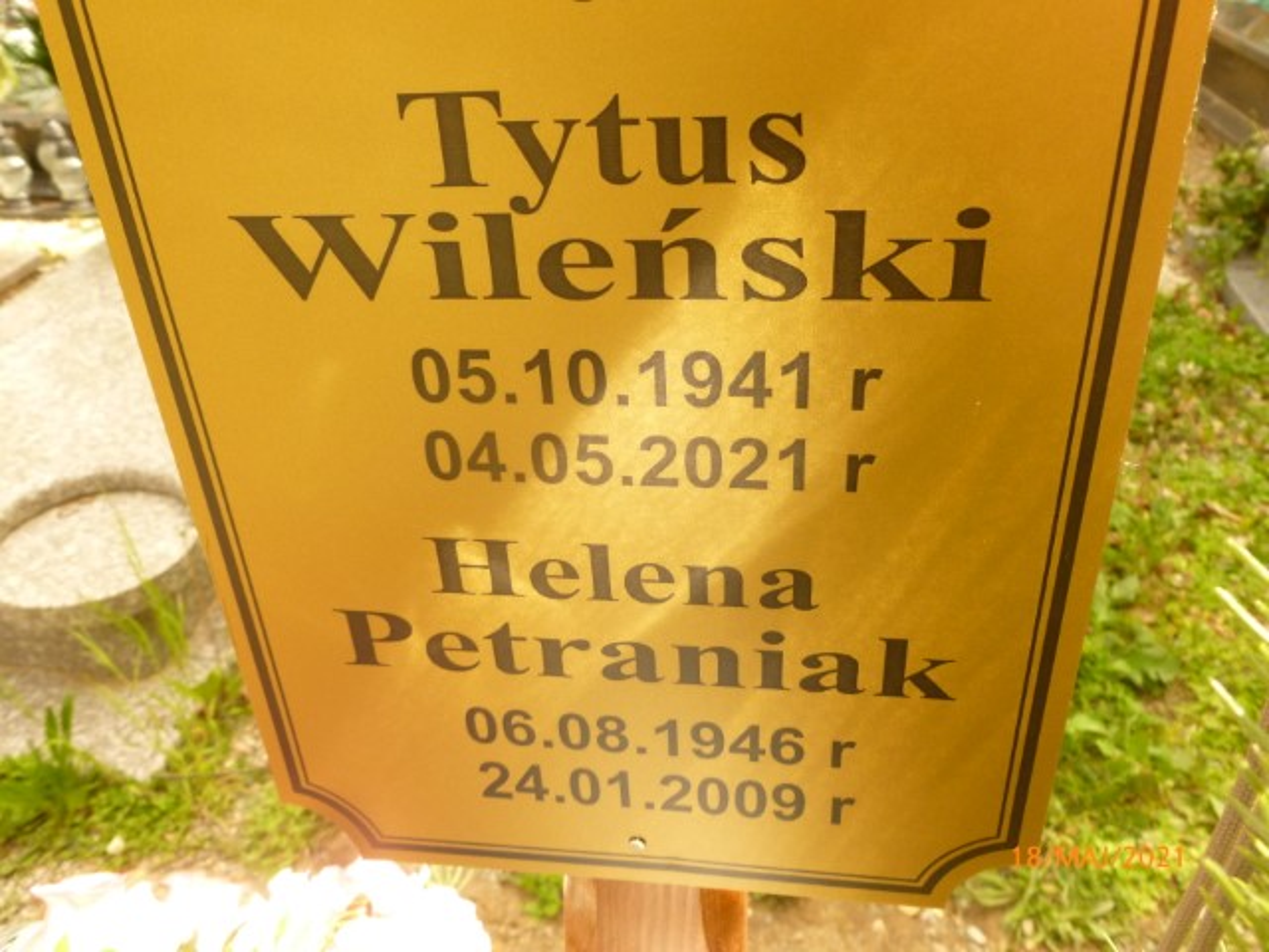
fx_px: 1026
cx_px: 634
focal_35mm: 28
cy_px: 476
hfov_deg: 63.4
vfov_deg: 49.7
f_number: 3.3
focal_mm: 5
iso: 200
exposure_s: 1/400
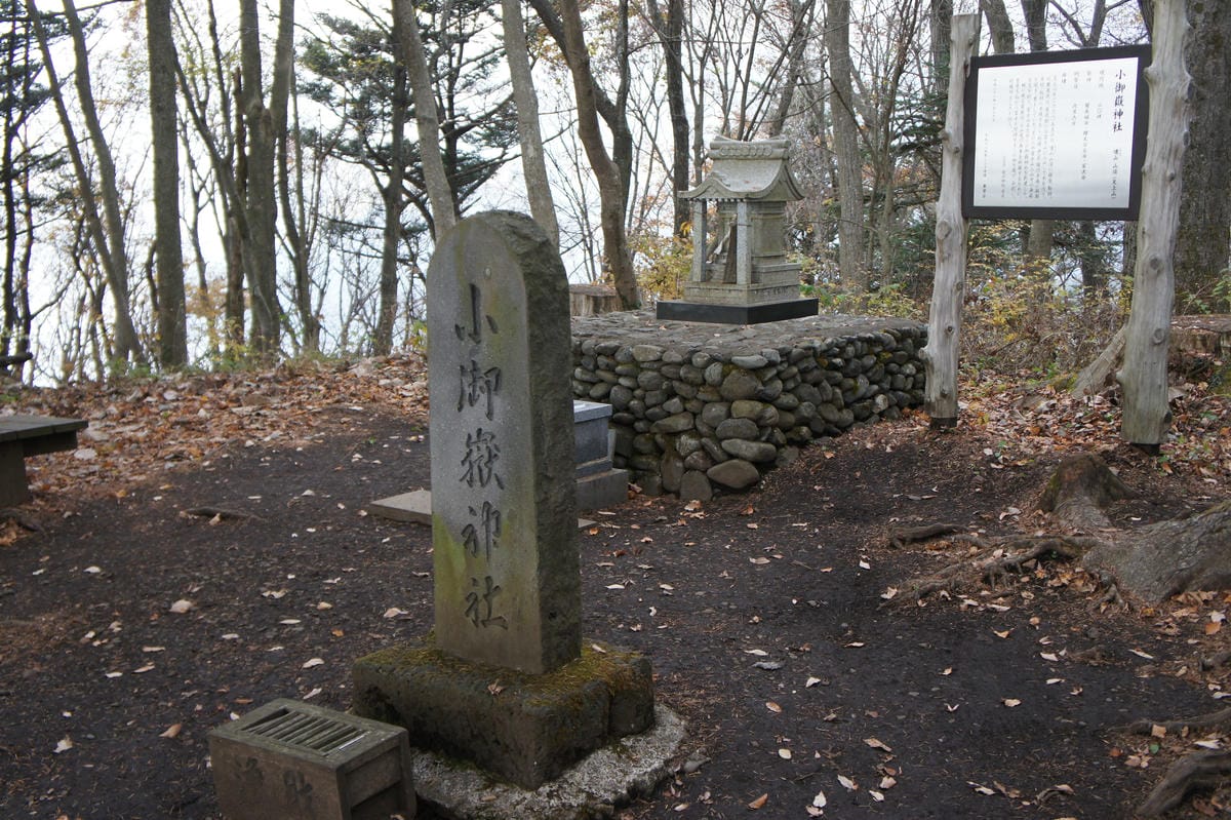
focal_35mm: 40
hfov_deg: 48.5
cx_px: 616
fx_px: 1367
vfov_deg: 33.4
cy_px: 410
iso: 400
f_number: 4
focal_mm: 27
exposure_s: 1/50
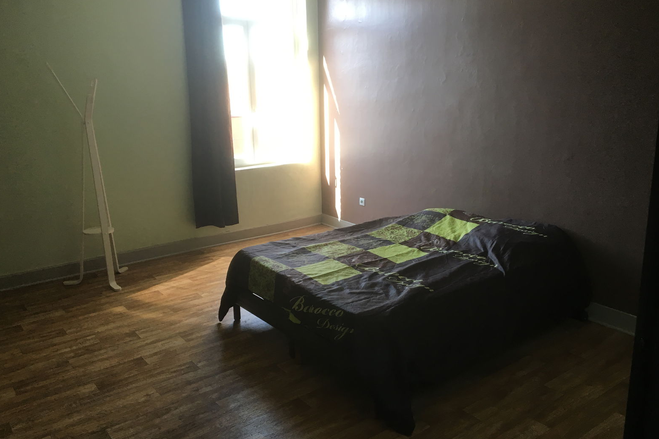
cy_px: 205
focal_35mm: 31
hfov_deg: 60.3
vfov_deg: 42.3
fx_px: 567
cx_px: 323
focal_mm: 4.15
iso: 32
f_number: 2.2
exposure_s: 1/33
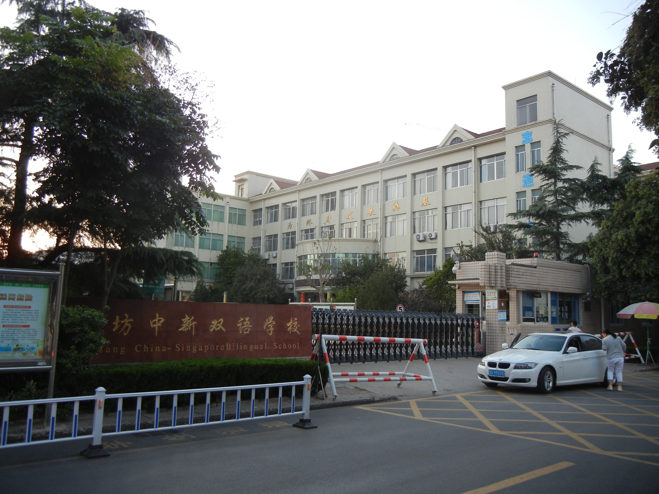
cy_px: 247
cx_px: 330
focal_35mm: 30
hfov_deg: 60.0
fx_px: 571
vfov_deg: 46.8
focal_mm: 5.4
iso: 160
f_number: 3.5
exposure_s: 1/31.7
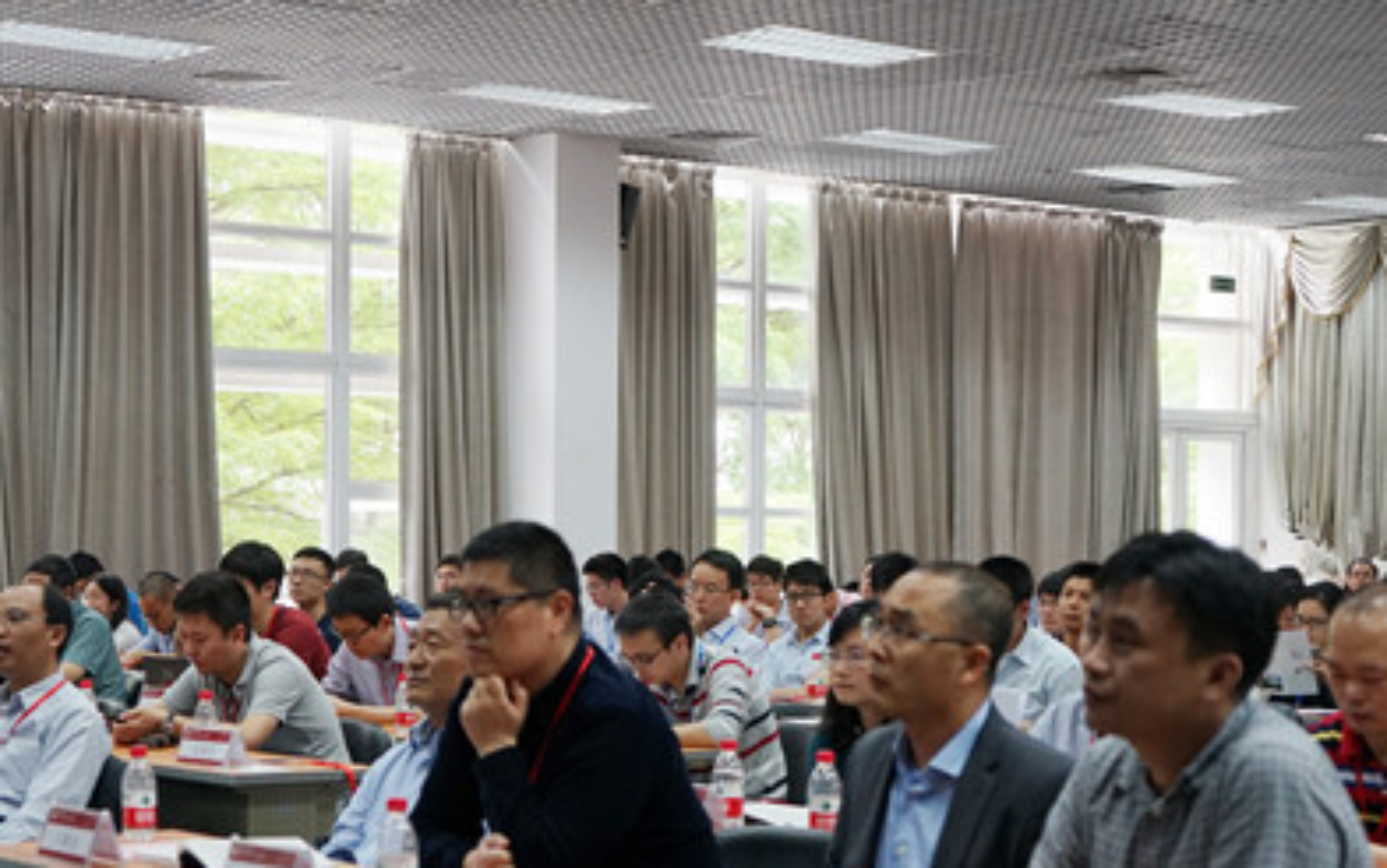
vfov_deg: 18.6
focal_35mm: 70
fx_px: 2647
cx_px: 533
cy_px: 565
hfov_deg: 29.3
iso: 800
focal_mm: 45
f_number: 4
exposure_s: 1/160
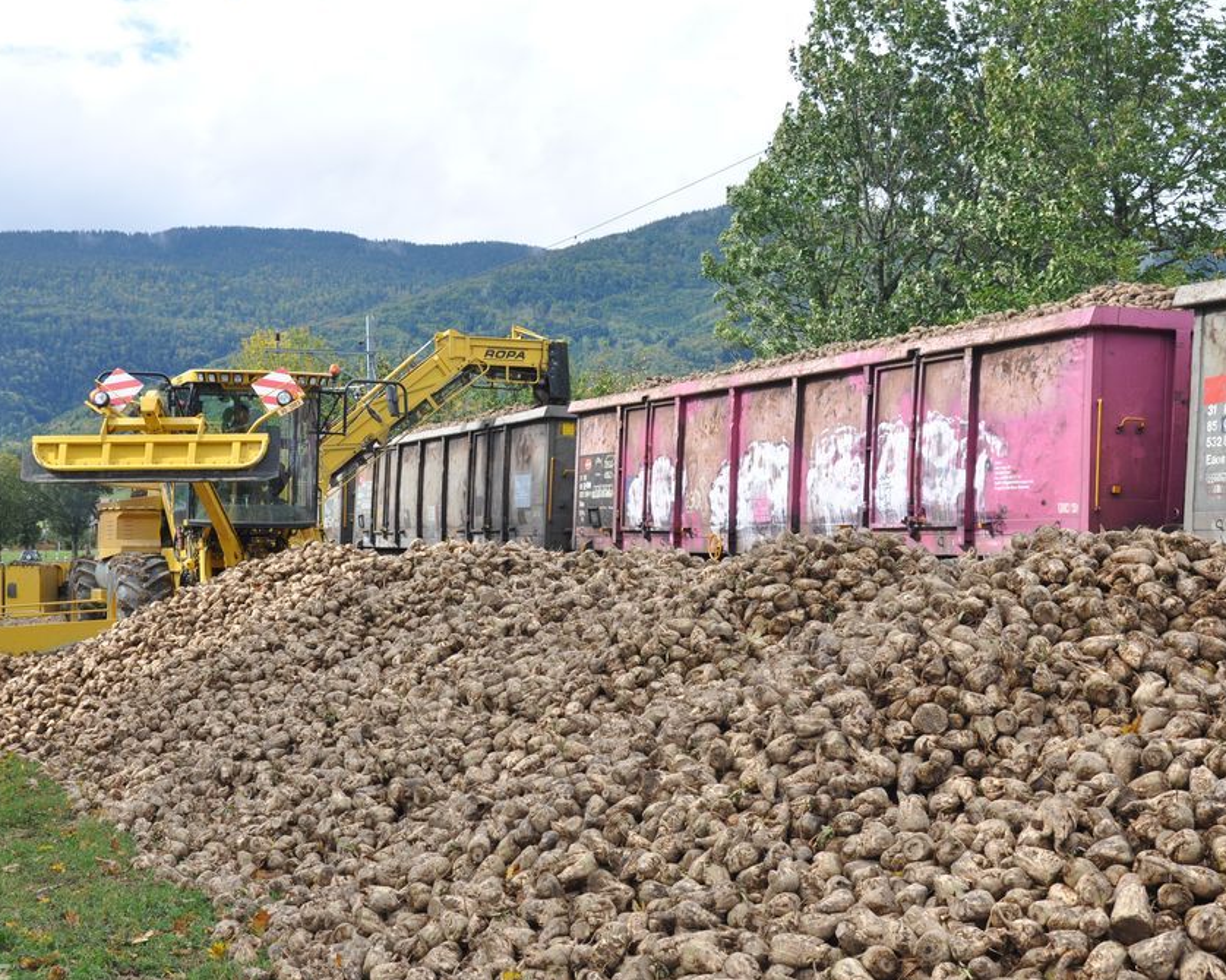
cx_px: 481
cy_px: 487
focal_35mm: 55
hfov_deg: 34.0
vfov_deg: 27.6
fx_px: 1995
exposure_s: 1/400
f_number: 8
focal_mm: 32
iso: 320
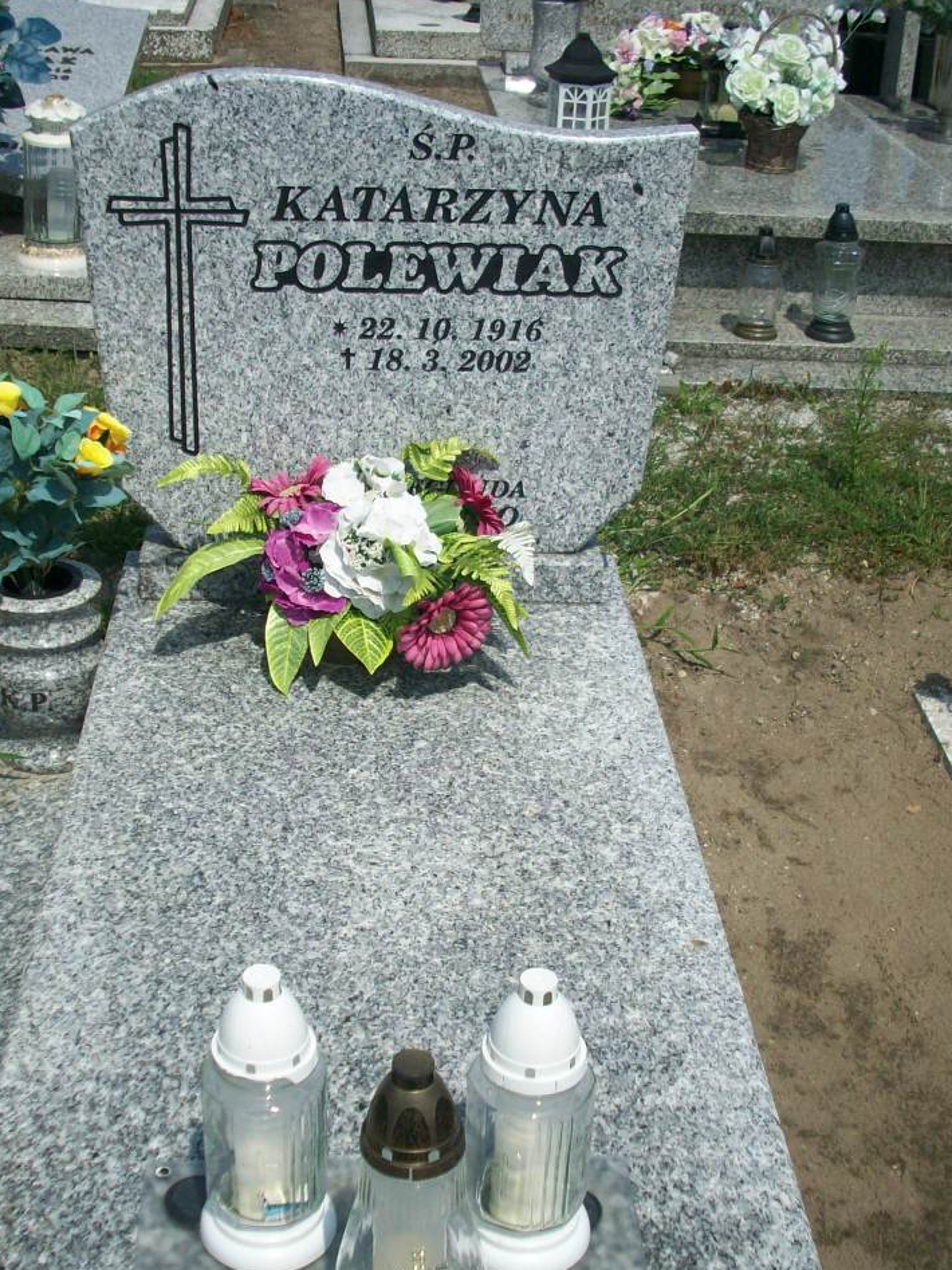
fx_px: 1834
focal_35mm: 50
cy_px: 630
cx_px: 437
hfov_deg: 29.1
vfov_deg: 38.2
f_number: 5.6
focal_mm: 6.2
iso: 80
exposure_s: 1/761
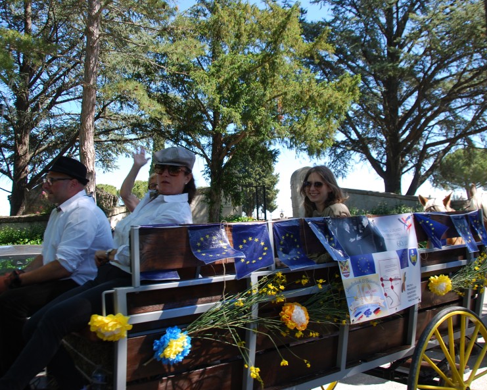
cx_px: 230
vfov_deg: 43.4
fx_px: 490
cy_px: 193
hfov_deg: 52.8
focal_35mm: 34
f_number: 5.6
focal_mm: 20
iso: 100
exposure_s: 1/125
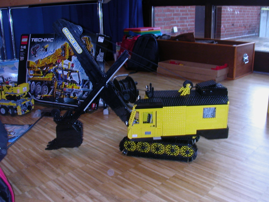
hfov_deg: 50.1
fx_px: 288
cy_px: 101
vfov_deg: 38.7
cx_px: 134
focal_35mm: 37
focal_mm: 5.6
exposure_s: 1/30
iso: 100
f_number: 4.5
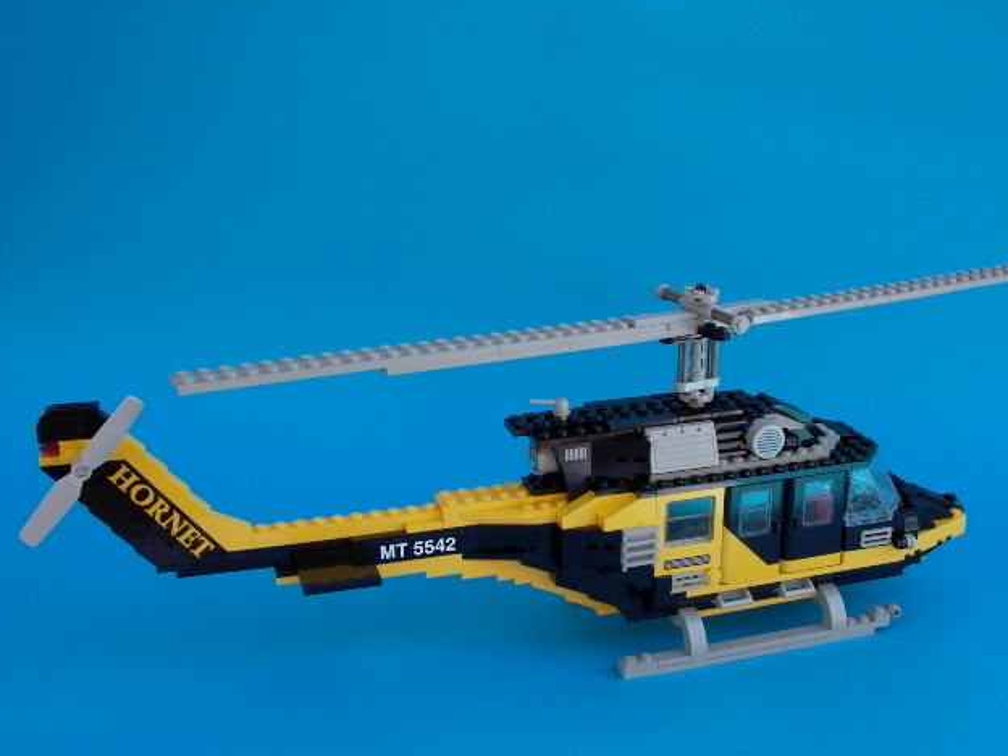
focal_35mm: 39
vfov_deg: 36.8
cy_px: 372
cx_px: 504
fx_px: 1136
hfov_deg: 47.9
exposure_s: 1/261
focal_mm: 8.19
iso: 100
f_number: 4.2
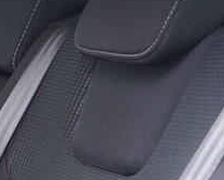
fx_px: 1102
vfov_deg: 9.0
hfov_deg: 10.4
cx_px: -262
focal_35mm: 166
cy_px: 309
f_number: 2.8
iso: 640
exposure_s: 1/40
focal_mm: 24
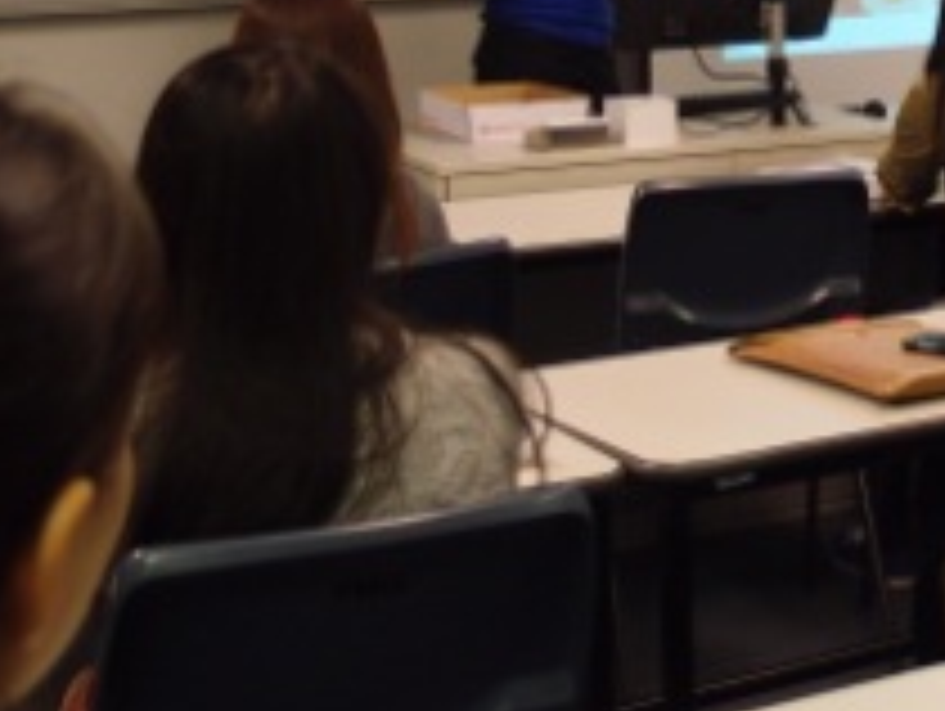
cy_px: -36
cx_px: 891
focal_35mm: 81
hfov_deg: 23.3
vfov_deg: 17.7
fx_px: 2214
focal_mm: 8.16
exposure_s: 1/80
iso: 200
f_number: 2
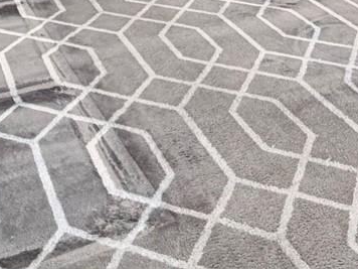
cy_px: -278
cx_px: 179
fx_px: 652
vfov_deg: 16.9
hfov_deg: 30.7
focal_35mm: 63
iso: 80
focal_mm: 2.22
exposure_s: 1/120
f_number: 2.2
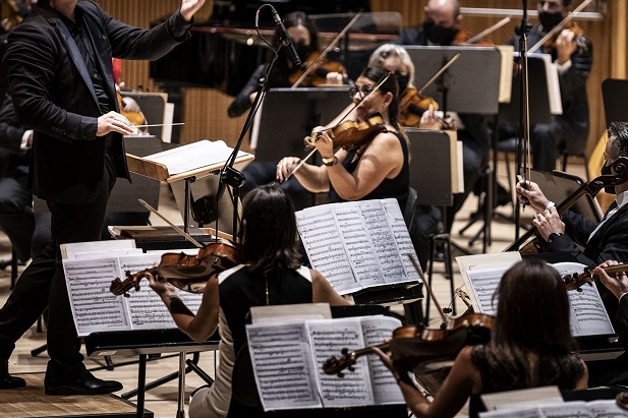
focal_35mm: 279
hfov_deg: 7.4
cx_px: 313
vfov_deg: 4.9
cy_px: 134
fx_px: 4865
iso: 1600
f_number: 2.8
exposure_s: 1/250
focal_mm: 200
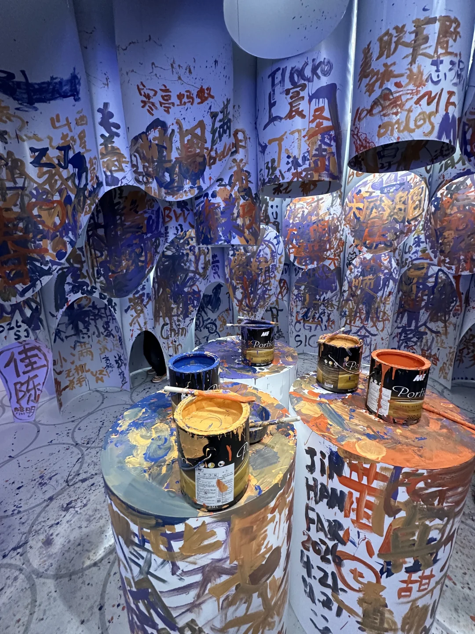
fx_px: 256
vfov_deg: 102.1
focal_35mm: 14
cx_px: 238
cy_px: 317
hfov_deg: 85.7
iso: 320
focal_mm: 2.22
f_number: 2.2
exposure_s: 1/60
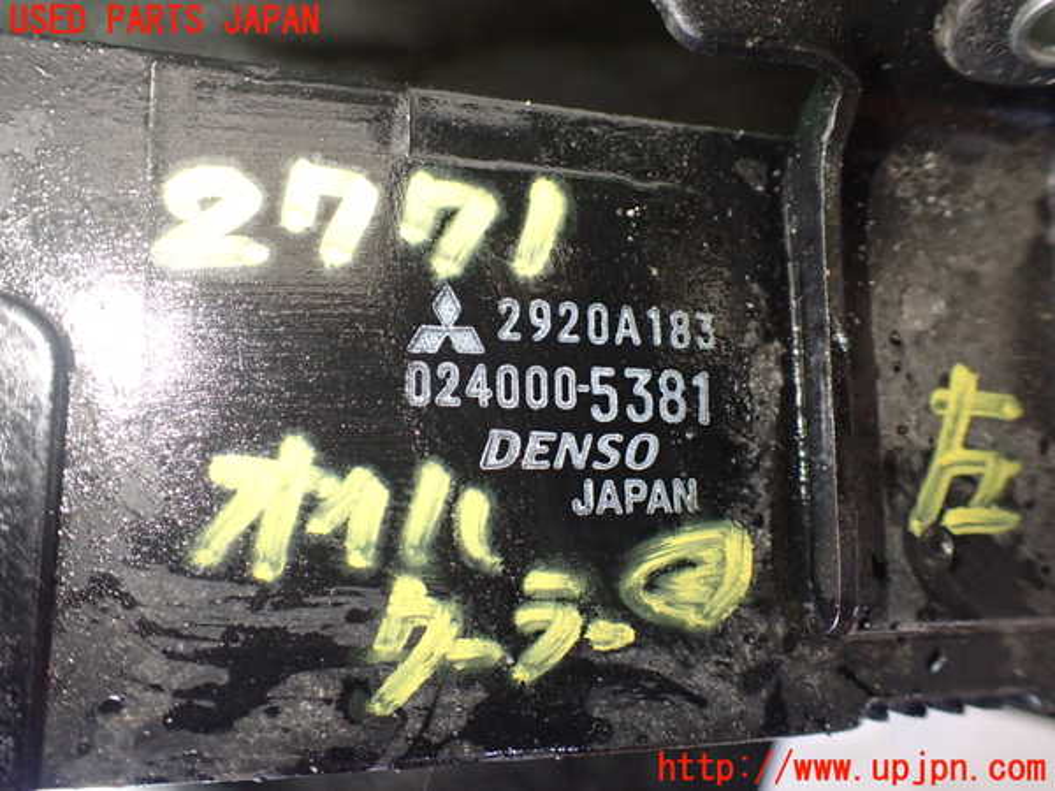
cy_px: 396
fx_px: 914
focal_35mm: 30
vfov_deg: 46.8
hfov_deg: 60.0
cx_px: 528
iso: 640
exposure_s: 1/125
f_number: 2.3
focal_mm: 5.4
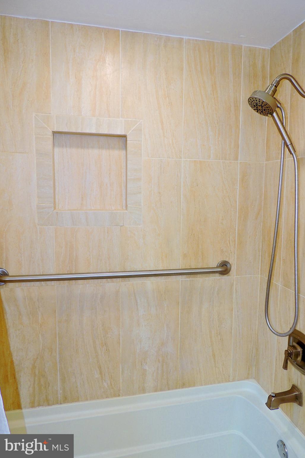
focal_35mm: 25
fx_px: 318
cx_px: 171
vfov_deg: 71.5
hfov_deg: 51.2
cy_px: 229
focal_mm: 4.3
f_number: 3
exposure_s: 1/50
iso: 100
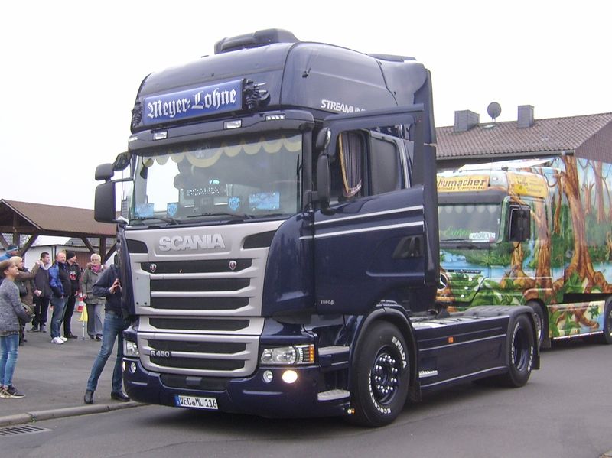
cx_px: 306
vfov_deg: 40.7
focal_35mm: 35
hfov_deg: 52.7
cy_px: 229
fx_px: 618
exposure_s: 1/136
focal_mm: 5.95
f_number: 2.8
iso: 100
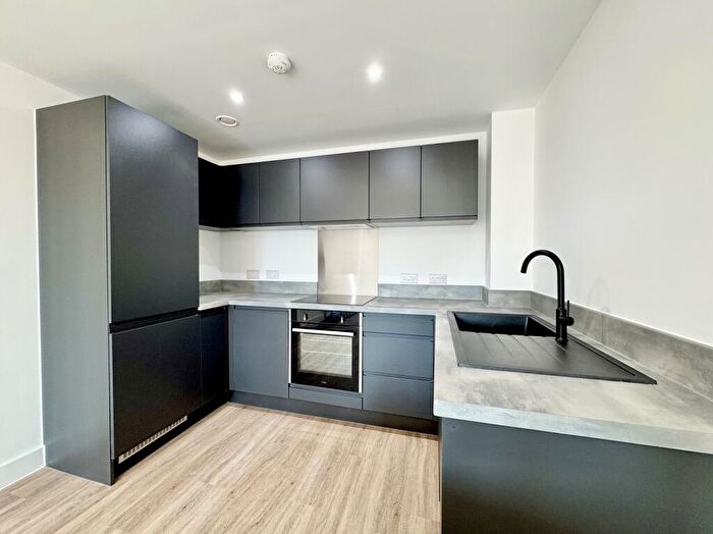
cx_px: 356
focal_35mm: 14
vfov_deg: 85.6
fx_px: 288
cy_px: 267
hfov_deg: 102.1
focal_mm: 2.22
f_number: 2.2
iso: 160
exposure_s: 1/100
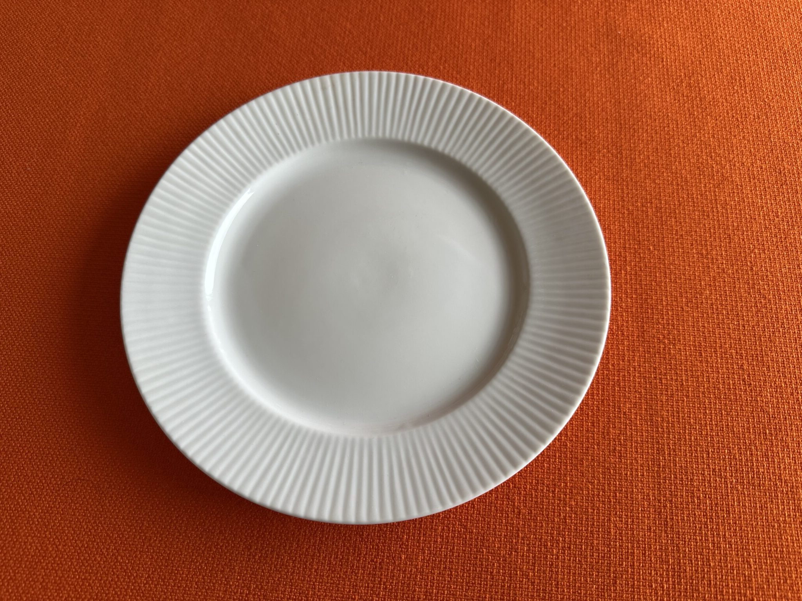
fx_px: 556
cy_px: 300
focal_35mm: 24
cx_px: 401
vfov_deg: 56.8
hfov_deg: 71.6
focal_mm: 6.86
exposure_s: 1/121
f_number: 1.78
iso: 100
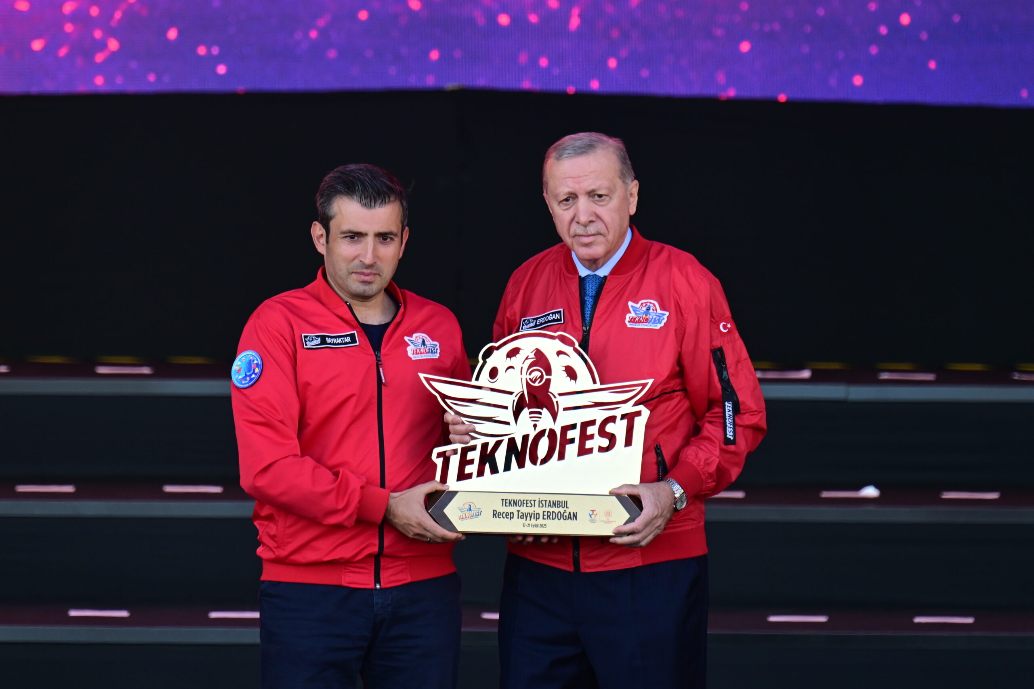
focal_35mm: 600
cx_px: 517
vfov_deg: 2.3
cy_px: 344
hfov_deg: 3.4
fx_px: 17233
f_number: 6.3
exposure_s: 1/160
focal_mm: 400
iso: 320
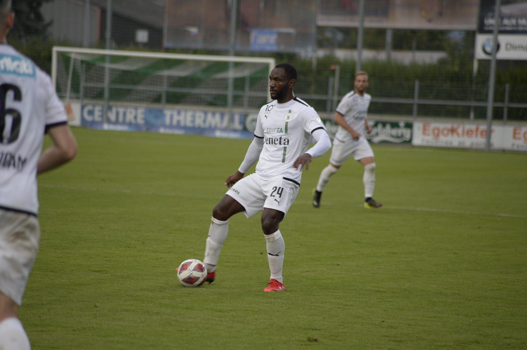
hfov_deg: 9.4
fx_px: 3217
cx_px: 264
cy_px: 175
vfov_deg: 6.2
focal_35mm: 220
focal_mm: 220
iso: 200
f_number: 4.8
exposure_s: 1/200
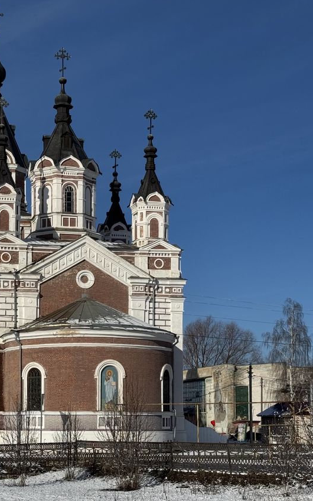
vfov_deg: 28.6
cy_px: 241
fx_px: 983
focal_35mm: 72
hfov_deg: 18.0
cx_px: 100
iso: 80
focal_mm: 6.76
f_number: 1.78
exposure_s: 1/12500
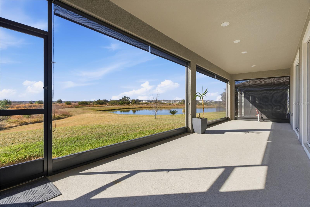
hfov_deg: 96.7
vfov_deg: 73.8
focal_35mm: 16
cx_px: 155
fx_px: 138
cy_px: 104
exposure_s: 1/800
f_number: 9
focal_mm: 16
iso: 320
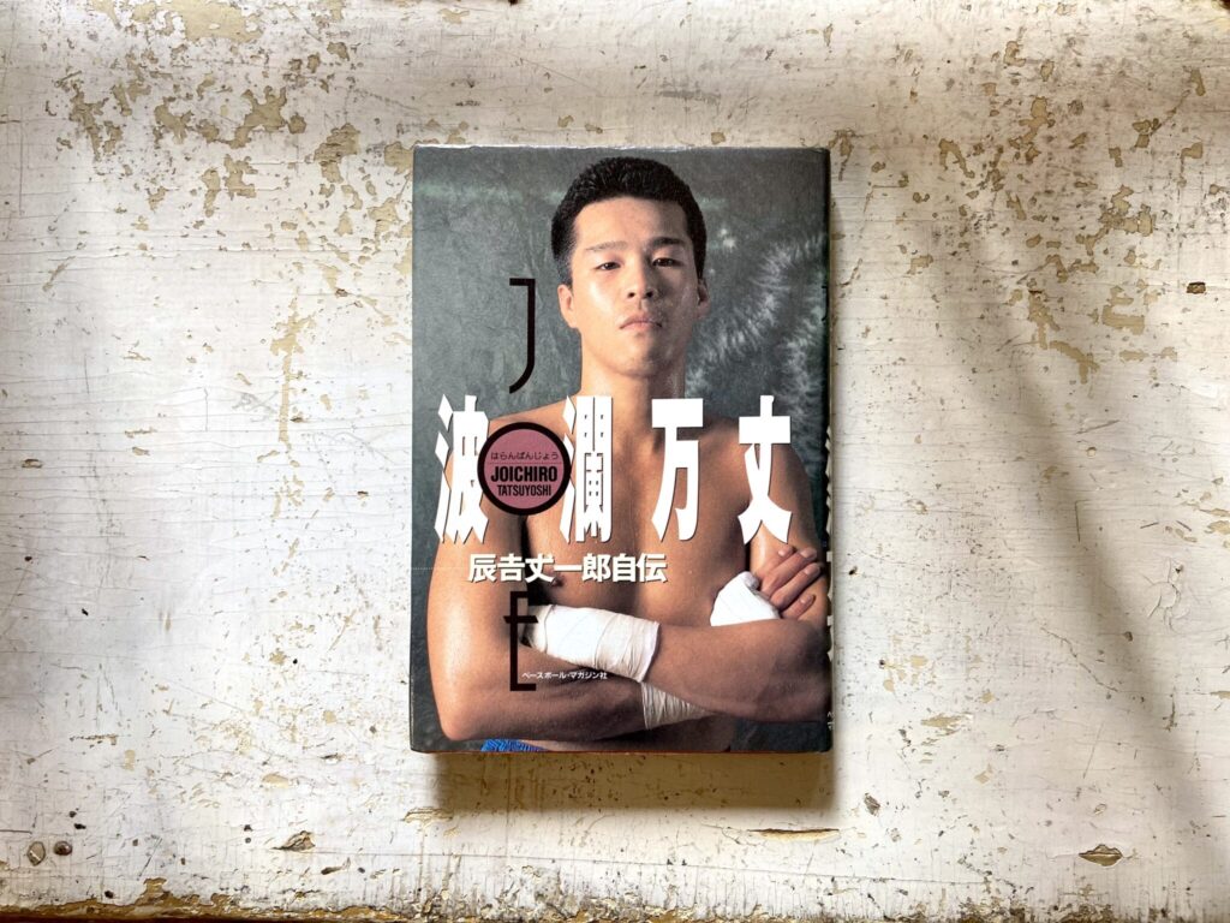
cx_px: 615
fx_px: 924
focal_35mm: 26
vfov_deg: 53.1
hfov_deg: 67.3
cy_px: 462
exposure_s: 1/60
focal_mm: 4.25
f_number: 1.8
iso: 64
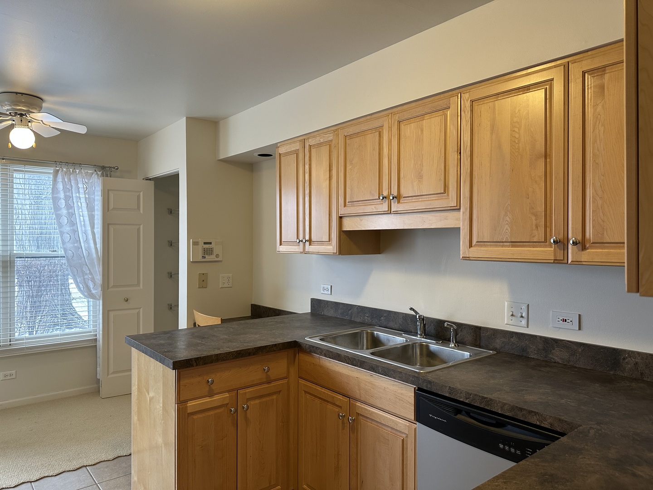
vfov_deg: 56.8
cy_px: 245
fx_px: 453
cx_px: 326
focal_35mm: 24
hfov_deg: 71.6
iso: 200
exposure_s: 1/120
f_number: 1.78
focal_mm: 6.86
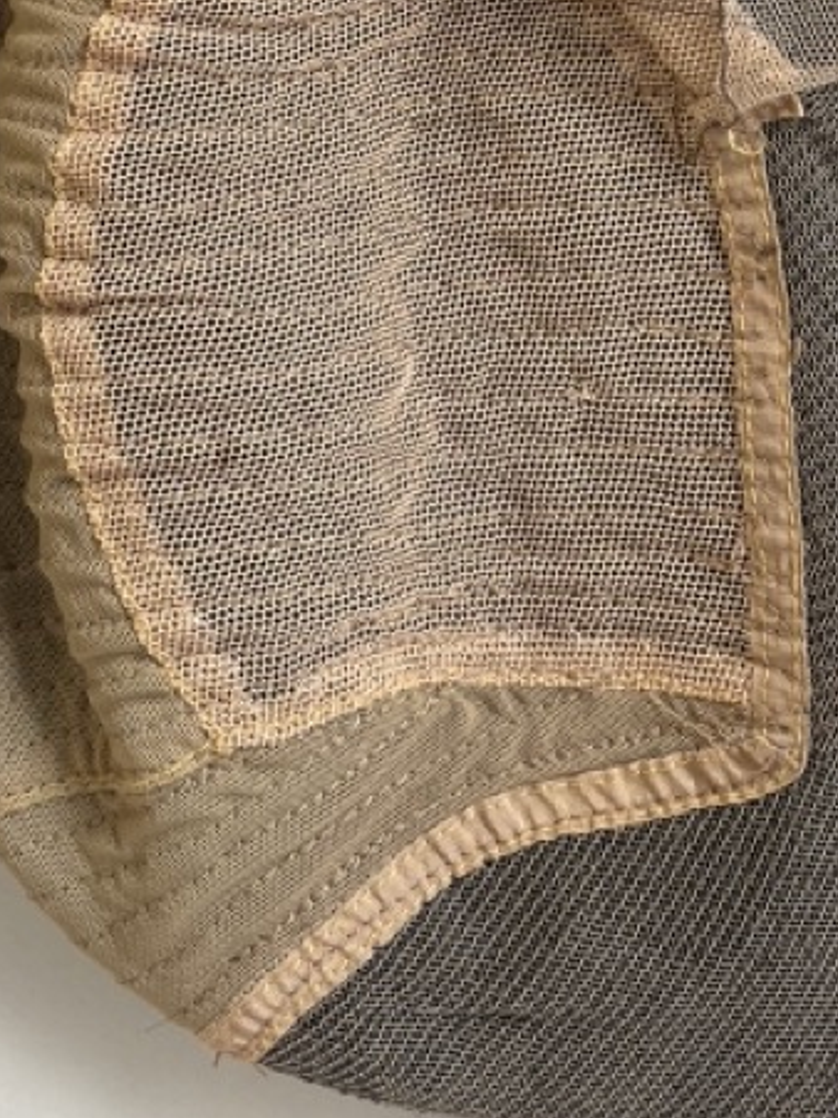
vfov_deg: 25.3
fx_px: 2293
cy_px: -126
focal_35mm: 71
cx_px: 451
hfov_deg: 20.7
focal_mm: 5.1
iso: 100
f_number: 1.6
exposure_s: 1/121
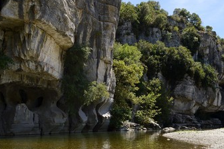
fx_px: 249
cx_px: 132
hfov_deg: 48.2
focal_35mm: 40
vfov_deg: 33.3
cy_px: 86
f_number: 7.1
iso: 200
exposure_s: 1/400
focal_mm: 32
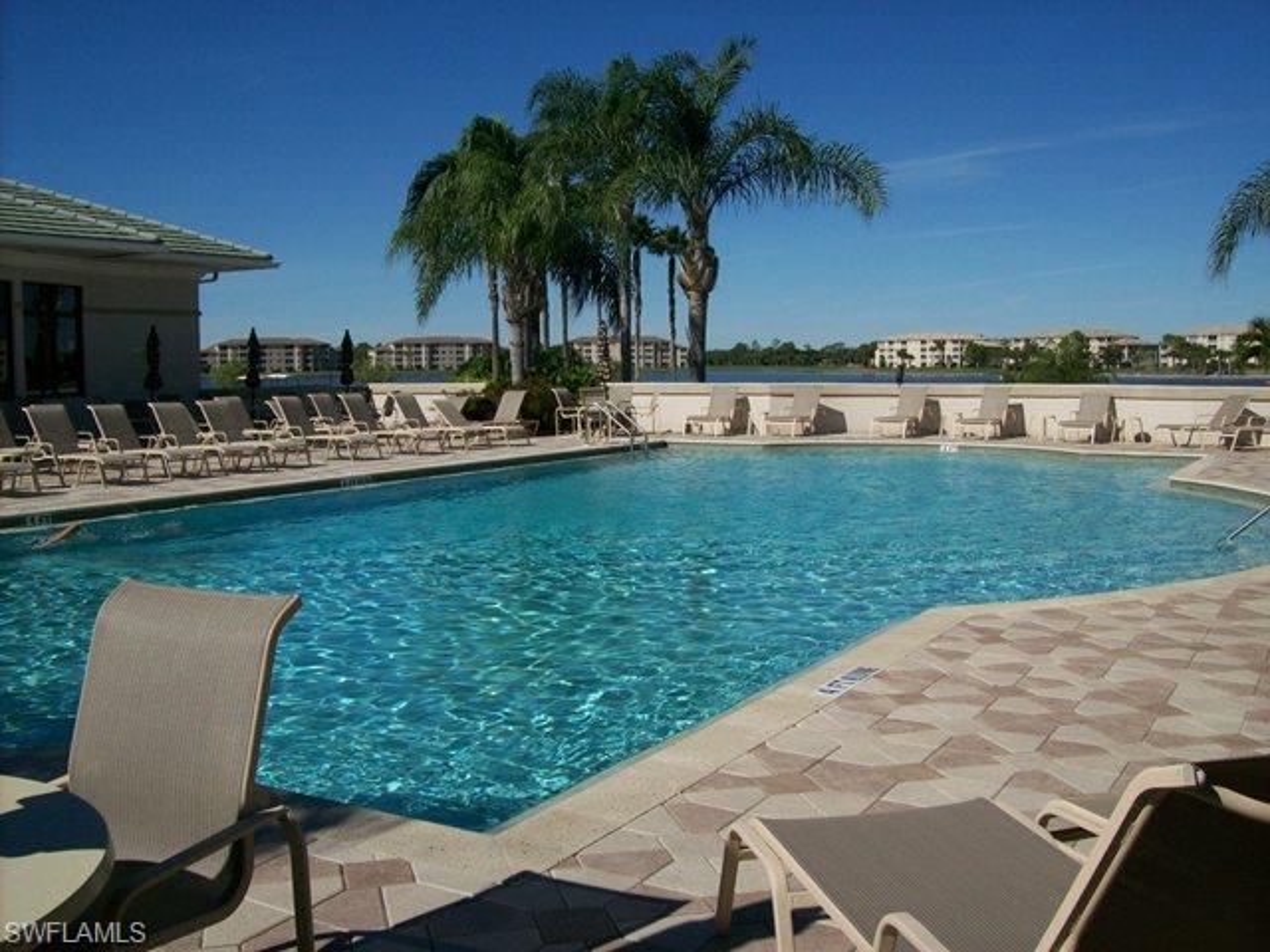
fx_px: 1321
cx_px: 635
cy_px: 476
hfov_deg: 51.4
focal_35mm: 36
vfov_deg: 39.7
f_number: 4.8
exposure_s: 1/1236
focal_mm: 6
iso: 80
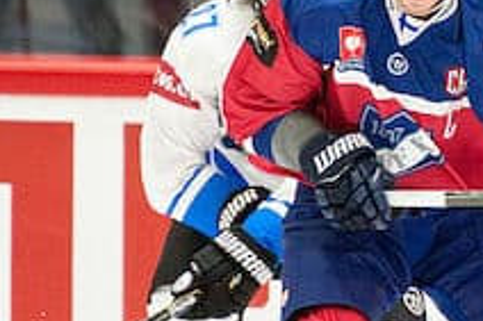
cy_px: 236
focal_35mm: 791
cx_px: 440
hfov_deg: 2.6
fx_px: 10604
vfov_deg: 1.7
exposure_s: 1/800
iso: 5000
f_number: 4
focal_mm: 280
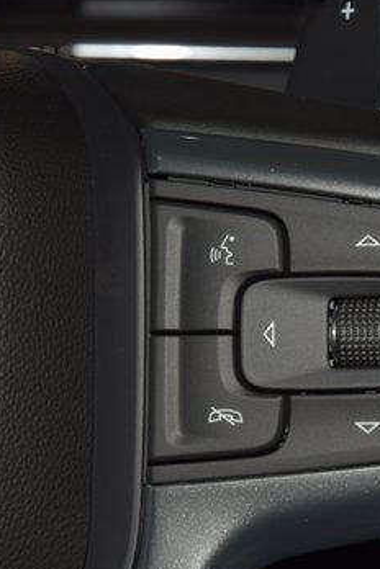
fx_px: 3056
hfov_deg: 7.1
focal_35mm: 193
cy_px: 276
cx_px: 269
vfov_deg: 10.7
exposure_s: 1/125
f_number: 8
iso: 100
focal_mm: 70
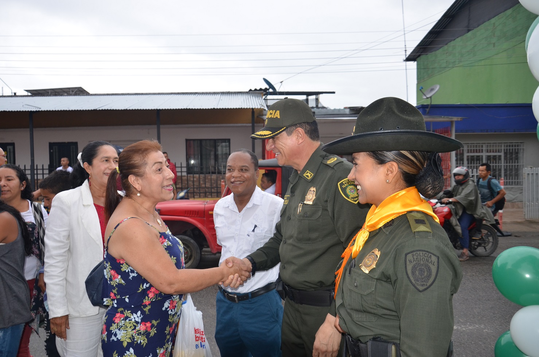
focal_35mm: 27
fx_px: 403
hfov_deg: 67.5
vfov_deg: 47.7
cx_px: 270
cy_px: 178
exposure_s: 1/100
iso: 400
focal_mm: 18
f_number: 3.5
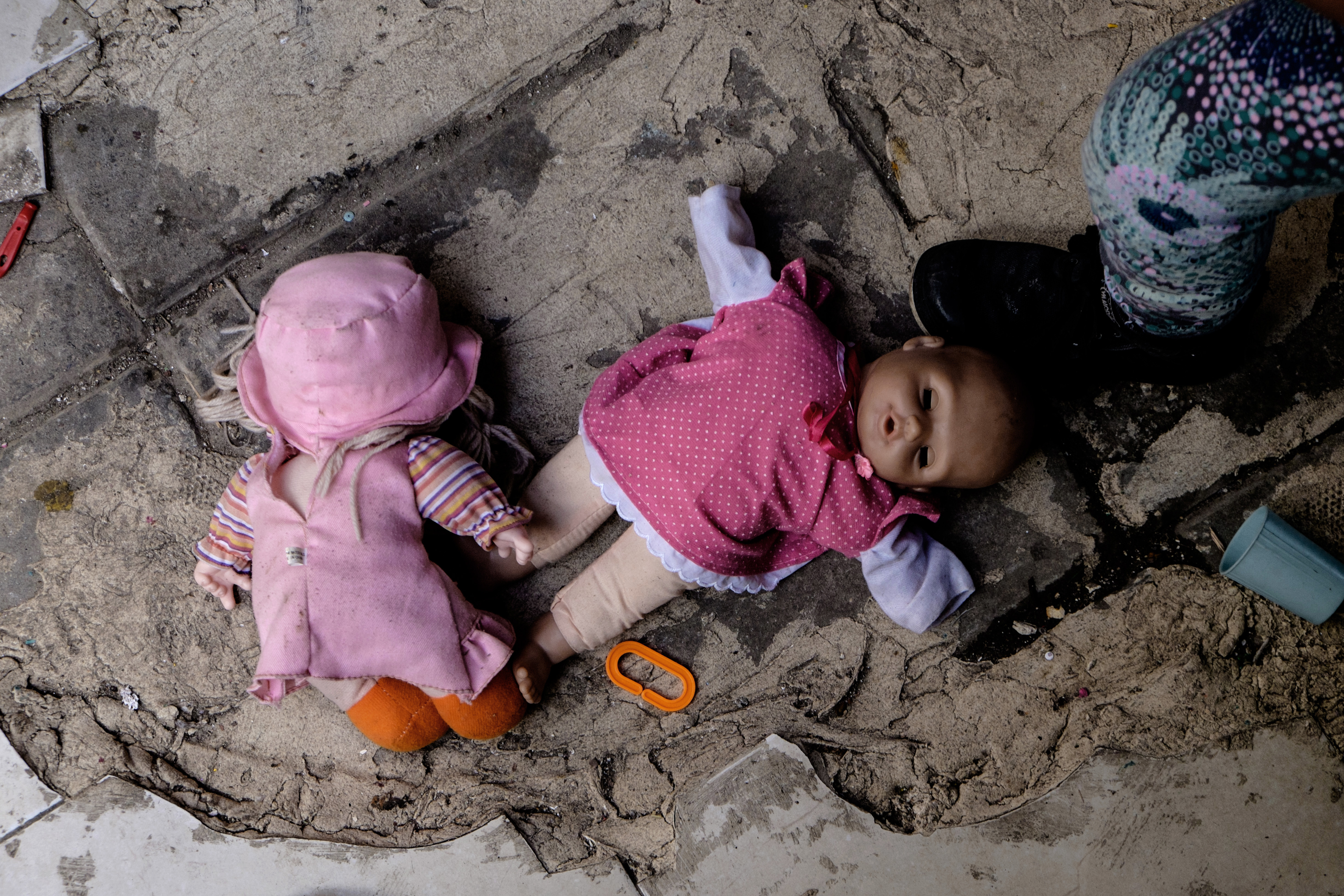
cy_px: 448
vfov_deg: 25.1
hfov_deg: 36.9
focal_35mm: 54
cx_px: 672
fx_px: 2016
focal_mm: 35.8
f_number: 4.5
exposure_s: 1/500
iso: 800
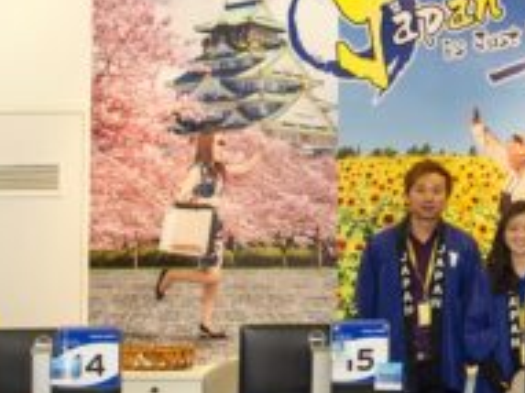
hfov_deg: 17.6
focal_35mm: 105
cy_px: 137
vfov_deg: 14.1
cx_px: 684
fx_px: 1591
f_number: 2
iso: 320
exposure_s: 1/125
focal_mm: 20
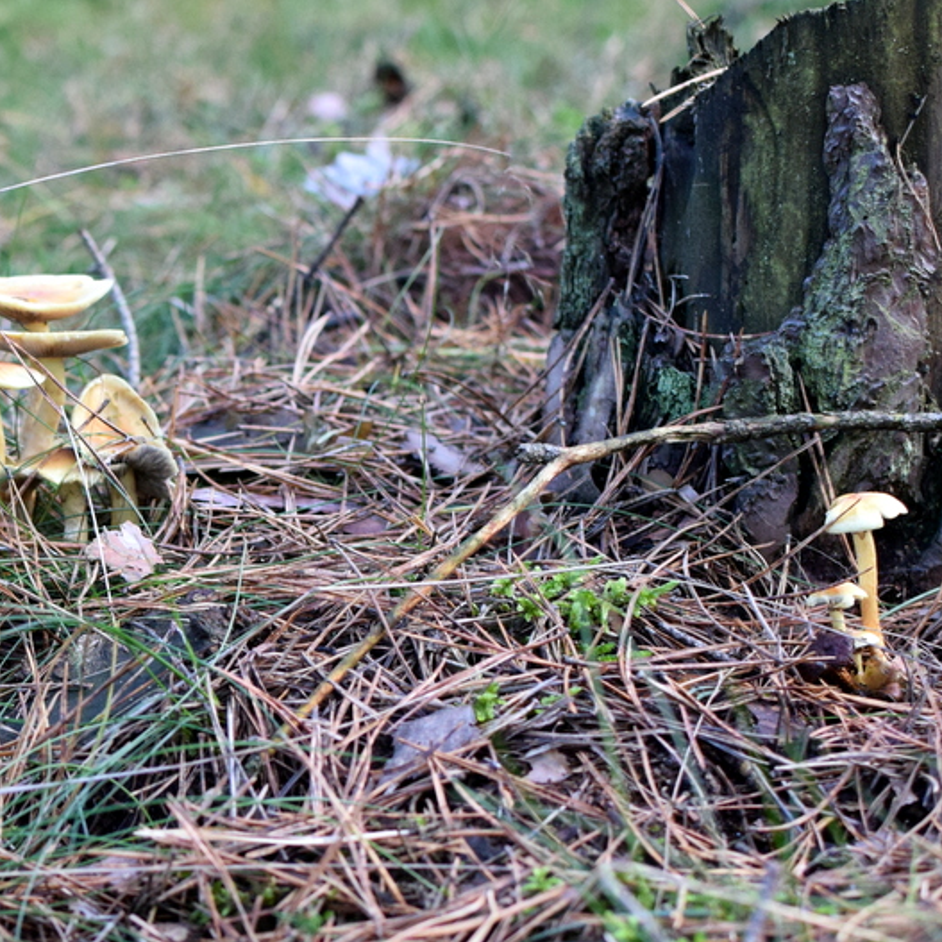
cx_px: 232
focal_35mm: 68
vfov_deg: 25.5
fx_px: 2083
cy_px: 474
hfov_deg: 25.2
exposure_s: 1/125
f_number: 4
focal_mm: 35
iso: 1400
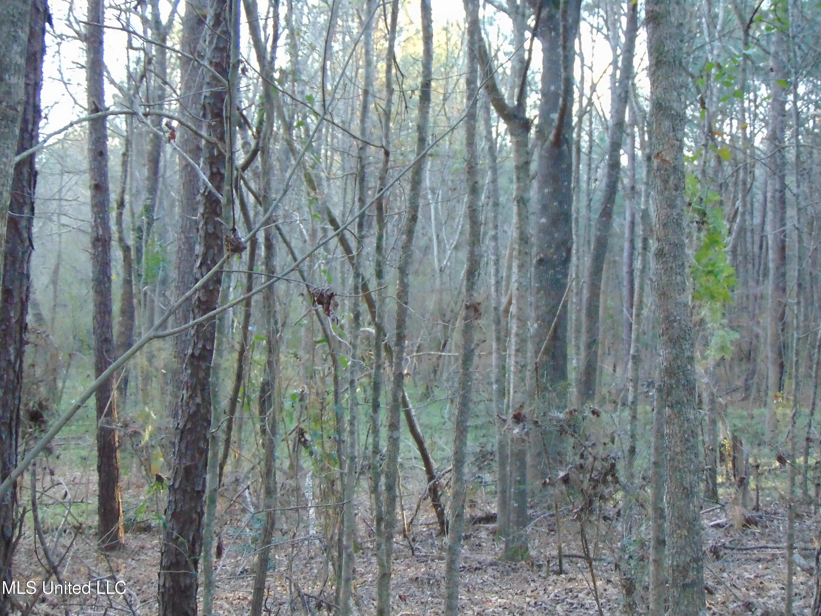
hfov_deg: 38.2
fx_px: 1186
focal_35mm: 50
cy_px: 308
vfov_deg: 29.1
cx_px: 410
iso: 640
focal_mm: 9
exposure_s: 1/80
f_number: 3.5
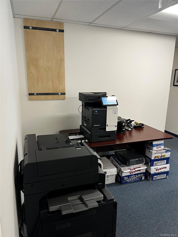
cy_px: 118
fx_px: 178
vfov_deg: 67.3
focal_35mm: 26
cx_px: 89
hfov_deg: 53.1
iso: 80
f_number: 1.6
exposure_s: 1/60
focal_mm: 5.1
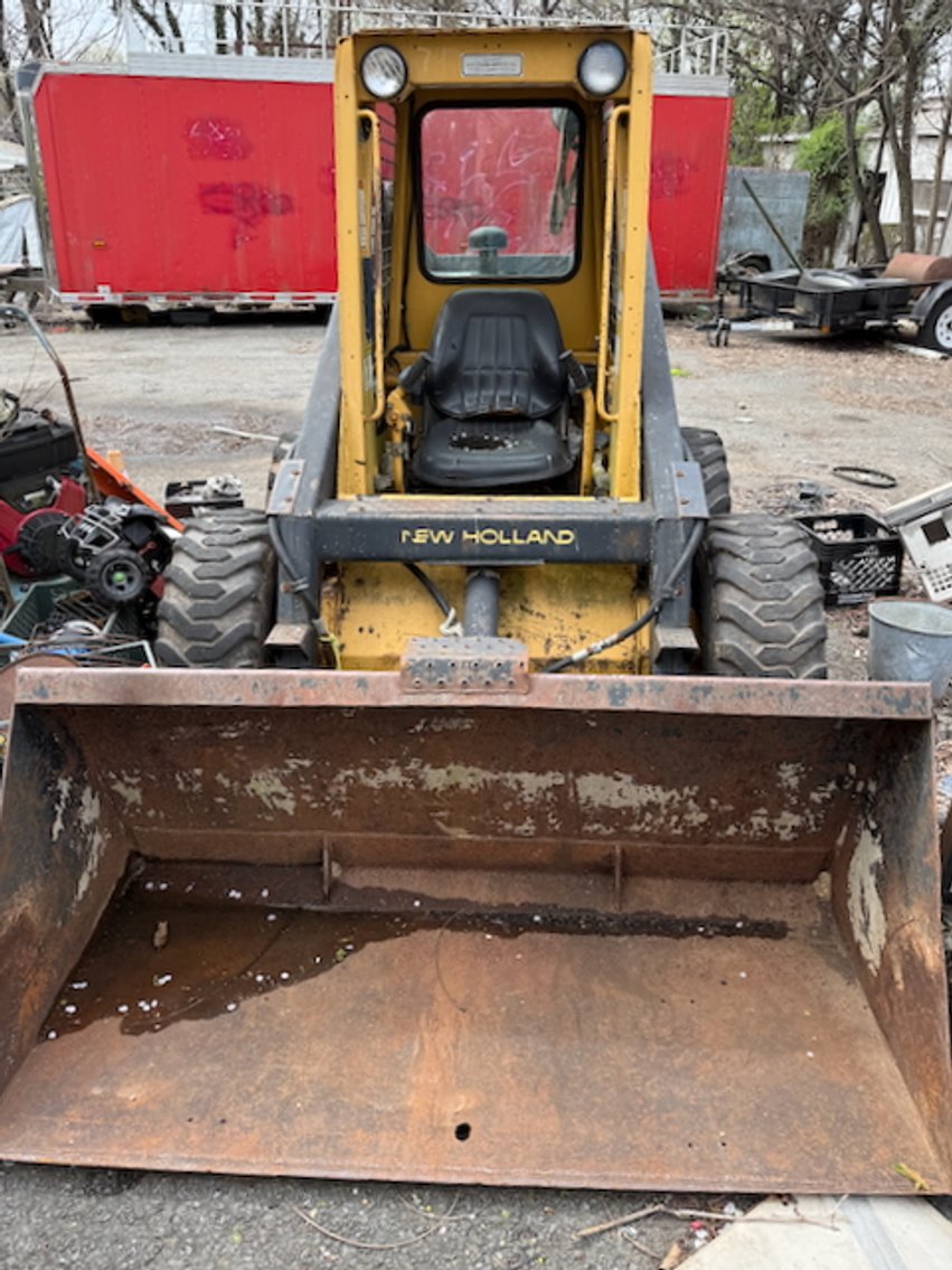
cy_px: 635
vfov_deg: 71.6
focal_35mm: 24
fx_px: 880
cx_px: 476
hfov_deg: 56.8
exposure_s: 1/735
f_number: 1.78
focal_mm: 6.76
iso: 80
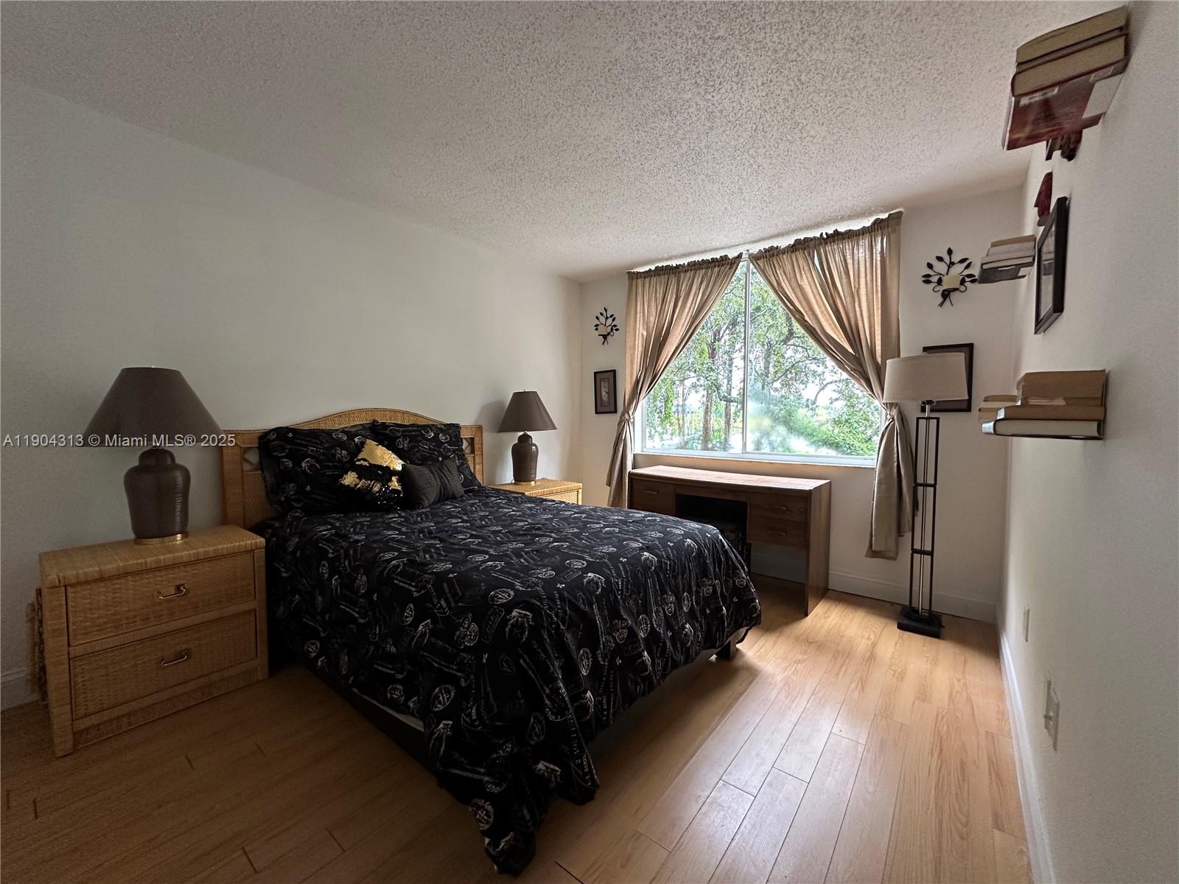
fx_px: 477
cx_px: 590
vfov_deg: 85.7
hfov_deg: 102.1
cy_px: 442
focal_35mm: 14
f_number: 2.2
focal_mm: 2.22
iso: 250
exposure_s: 1/60
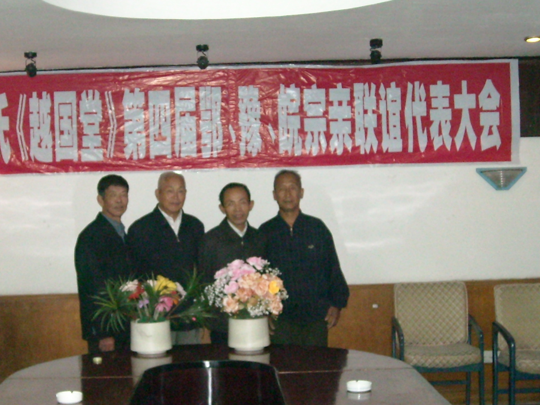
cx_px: 200
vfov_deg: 22.5
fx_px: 1014
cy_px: 254
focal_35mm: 65
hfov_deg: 29.7
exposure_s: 1/60
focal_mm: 5.7
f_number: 2.8
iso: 616
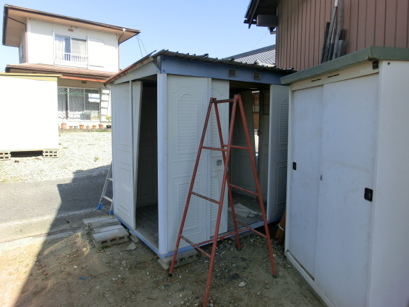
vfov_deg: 56.8
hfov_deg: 71.6
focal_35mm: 24
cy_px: 154
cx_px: 204
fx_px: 284
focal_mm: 4.24
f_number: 3
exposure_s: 1/800
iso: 100
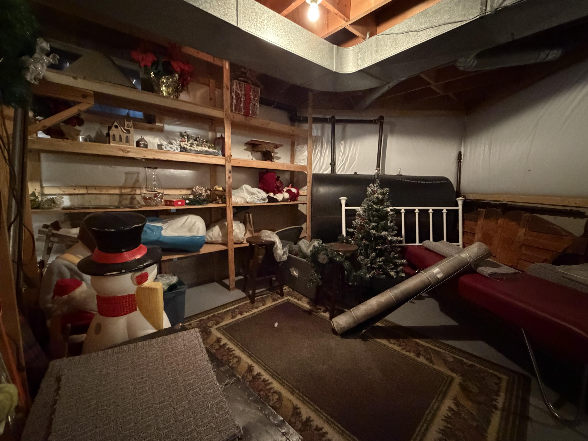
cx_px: 307
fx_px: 255
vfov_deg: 81.7
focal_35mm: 15
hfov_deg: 98.1
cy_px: 222
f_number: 2.2
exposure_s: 1/30
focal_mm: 2.22
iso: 1600
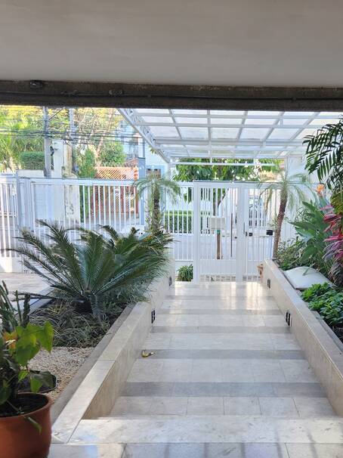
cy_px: 287
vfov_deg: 45.4
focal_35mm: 41
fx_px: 542
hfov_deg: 34.8
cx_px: 227
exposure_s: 1/180
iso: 50
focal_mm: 5.4
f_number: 1.8
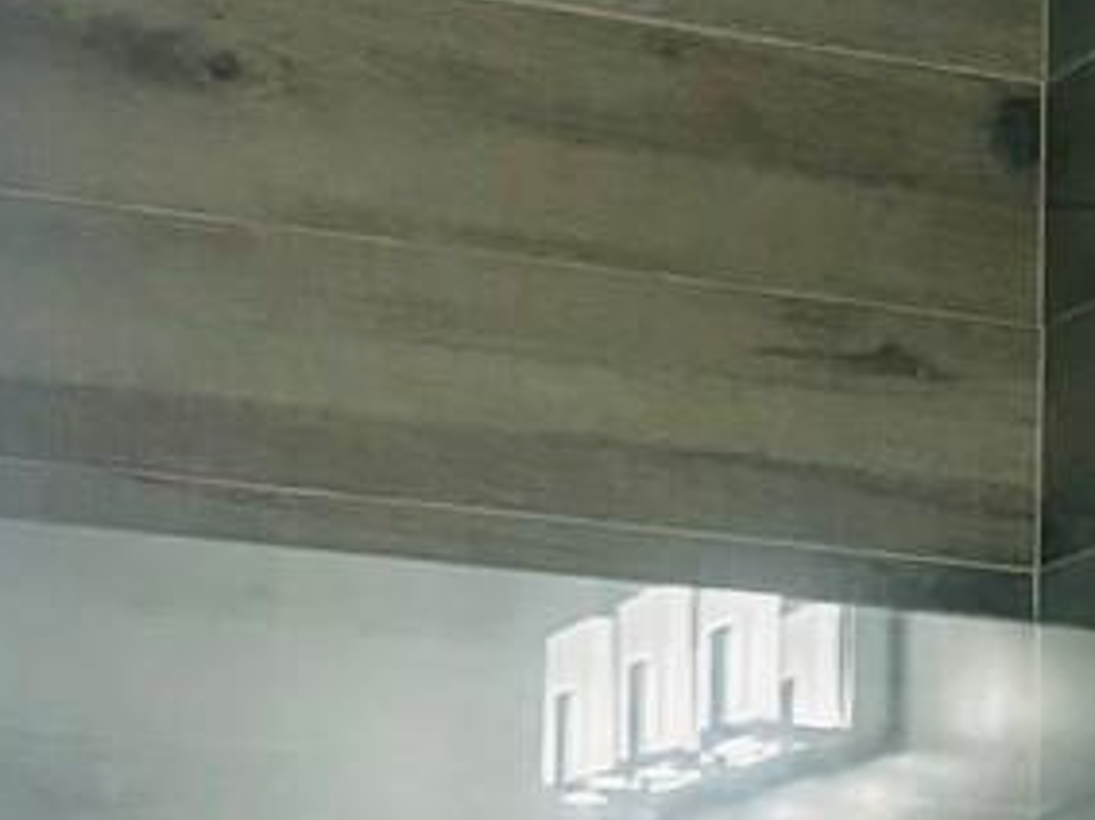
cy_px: 1350
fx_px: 4648
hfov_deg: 13.0
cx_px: 1381
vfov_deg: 9.7
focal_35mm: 147
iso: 80
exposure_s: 1/120
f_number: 1.5
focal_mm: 5.7
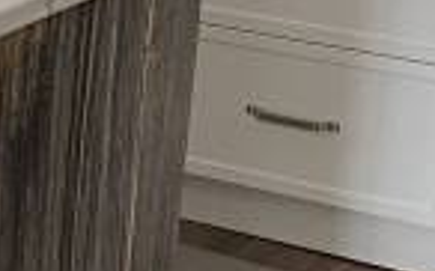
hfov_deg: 10.0
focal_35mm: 189
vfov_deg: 6.9
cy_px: 42
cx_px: -539
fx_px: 2239
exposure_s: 1/60
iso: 125
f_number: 1.8
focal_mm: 4.25
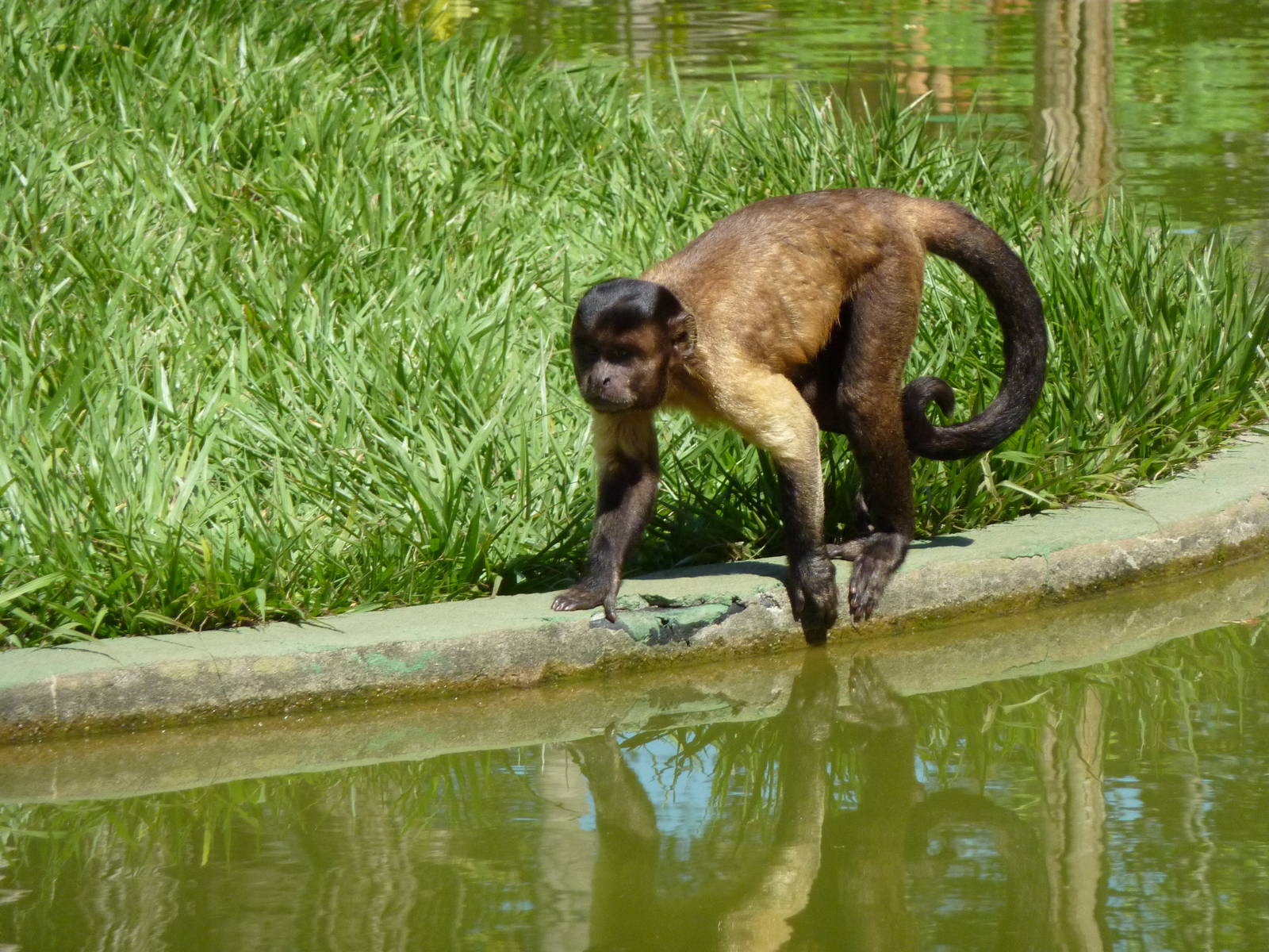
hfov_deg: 6.6
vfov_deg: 5.0
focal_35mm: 300
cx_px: 634
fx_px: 10998
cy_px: 476
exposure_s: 1/1000
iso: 250
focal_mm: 49.2
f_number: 4.9
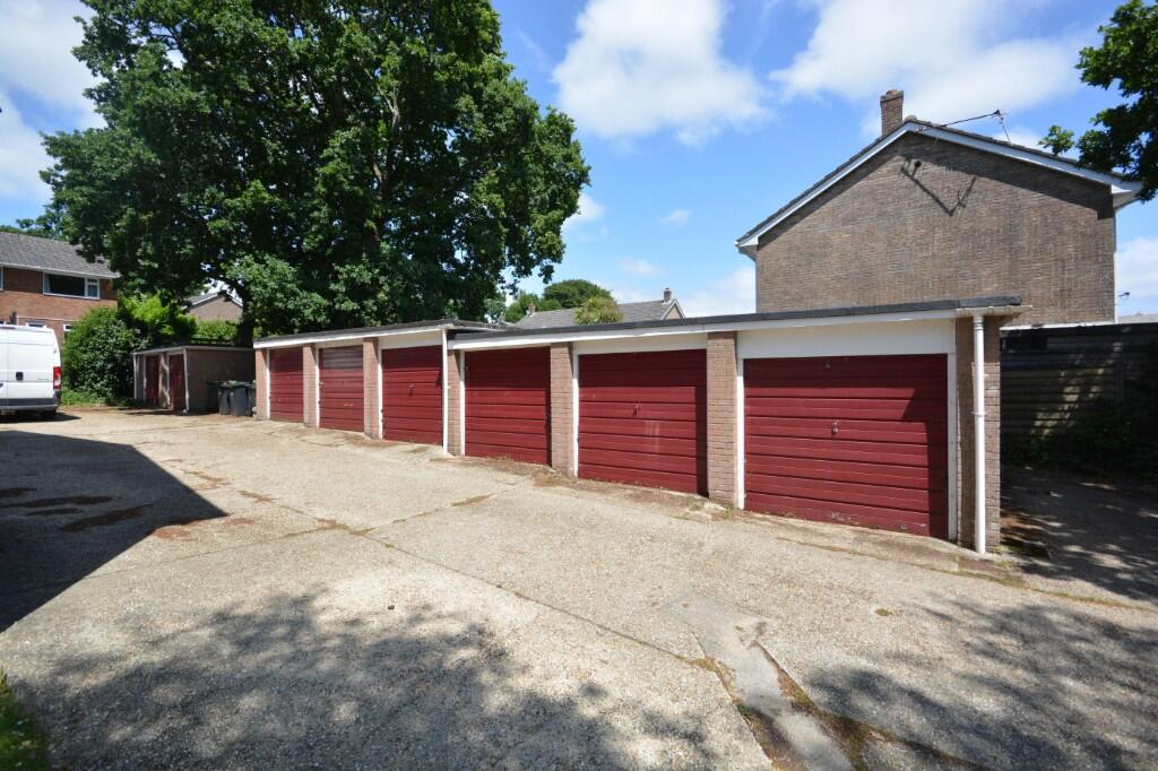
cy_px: 386
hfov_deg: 100.4
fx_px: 482
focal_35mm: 15
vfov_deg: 77.3
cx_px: 579
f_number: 8
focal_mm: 10
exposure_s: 1/800
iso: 400
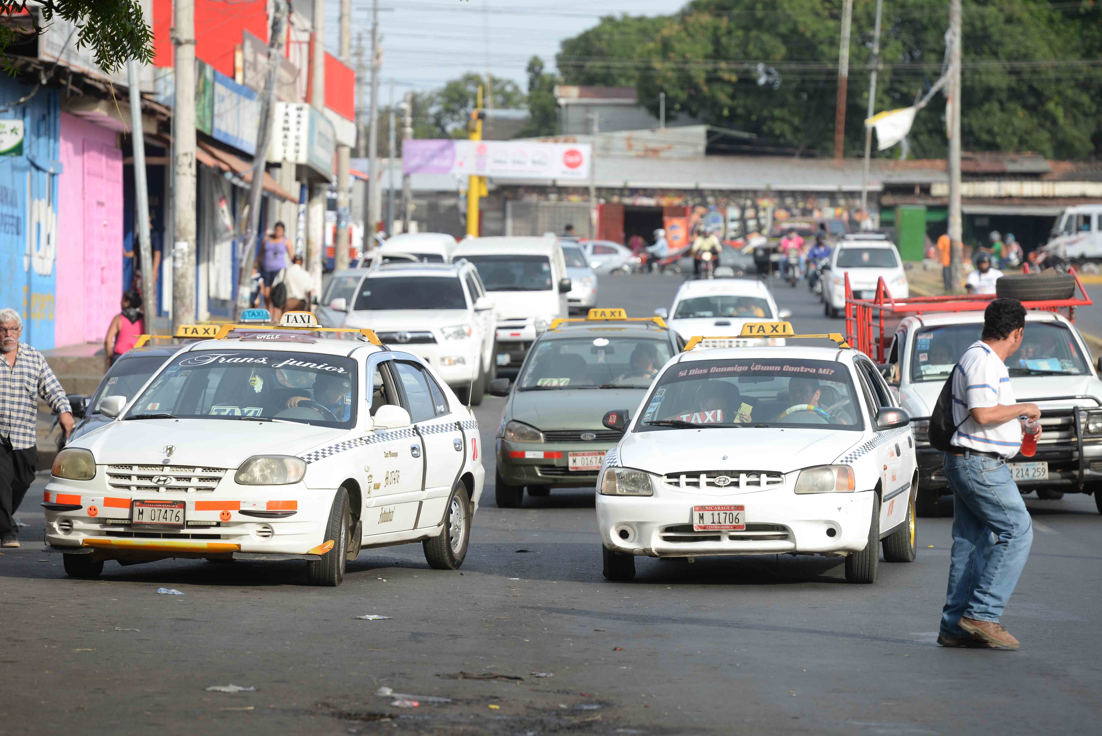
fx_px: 5206
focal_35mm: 170
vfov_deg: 8.1
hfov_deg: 12.1
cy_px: 368
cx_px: 551
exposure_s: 1/640
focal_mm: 170
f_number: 4.5
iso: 200
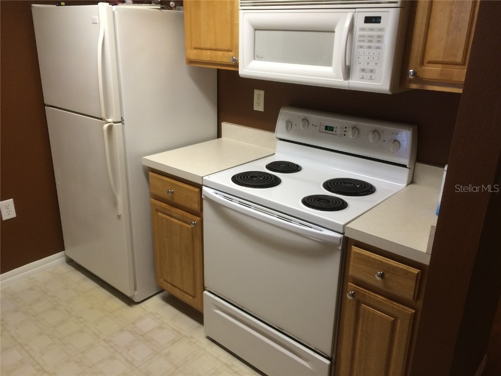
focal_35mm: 29
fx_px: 420
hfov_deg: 61.7
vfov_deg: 48.2
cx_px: 250
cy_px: 188
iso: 100
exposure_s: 1/30
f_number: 2.2
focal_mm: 4.15
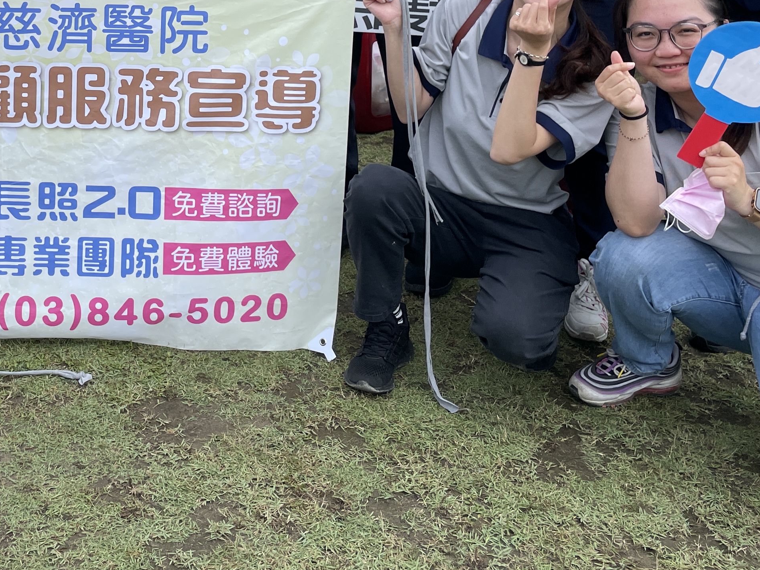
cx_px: 148
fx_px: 1208
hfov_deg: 33.9
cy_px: -14
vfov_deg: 25.2
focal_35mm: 55
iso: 32
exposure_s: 1/1416
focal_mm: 4.2
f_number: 1.6
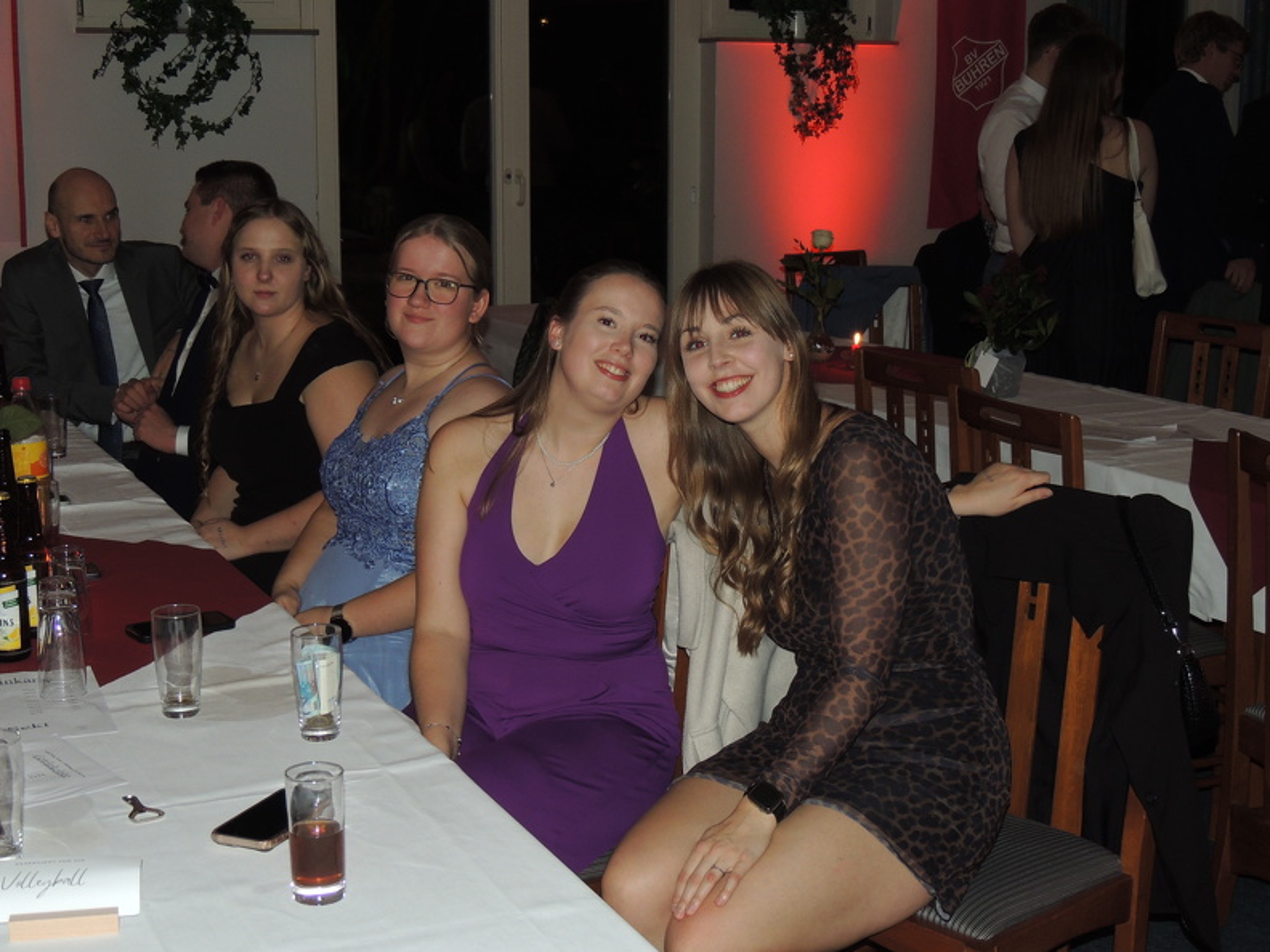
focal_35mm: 50
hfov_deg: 38.2
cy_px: 476
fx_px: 1834
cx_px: 635
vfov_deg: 29.1
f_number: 3.6
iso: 200
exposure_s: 1/40
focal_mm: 8.9
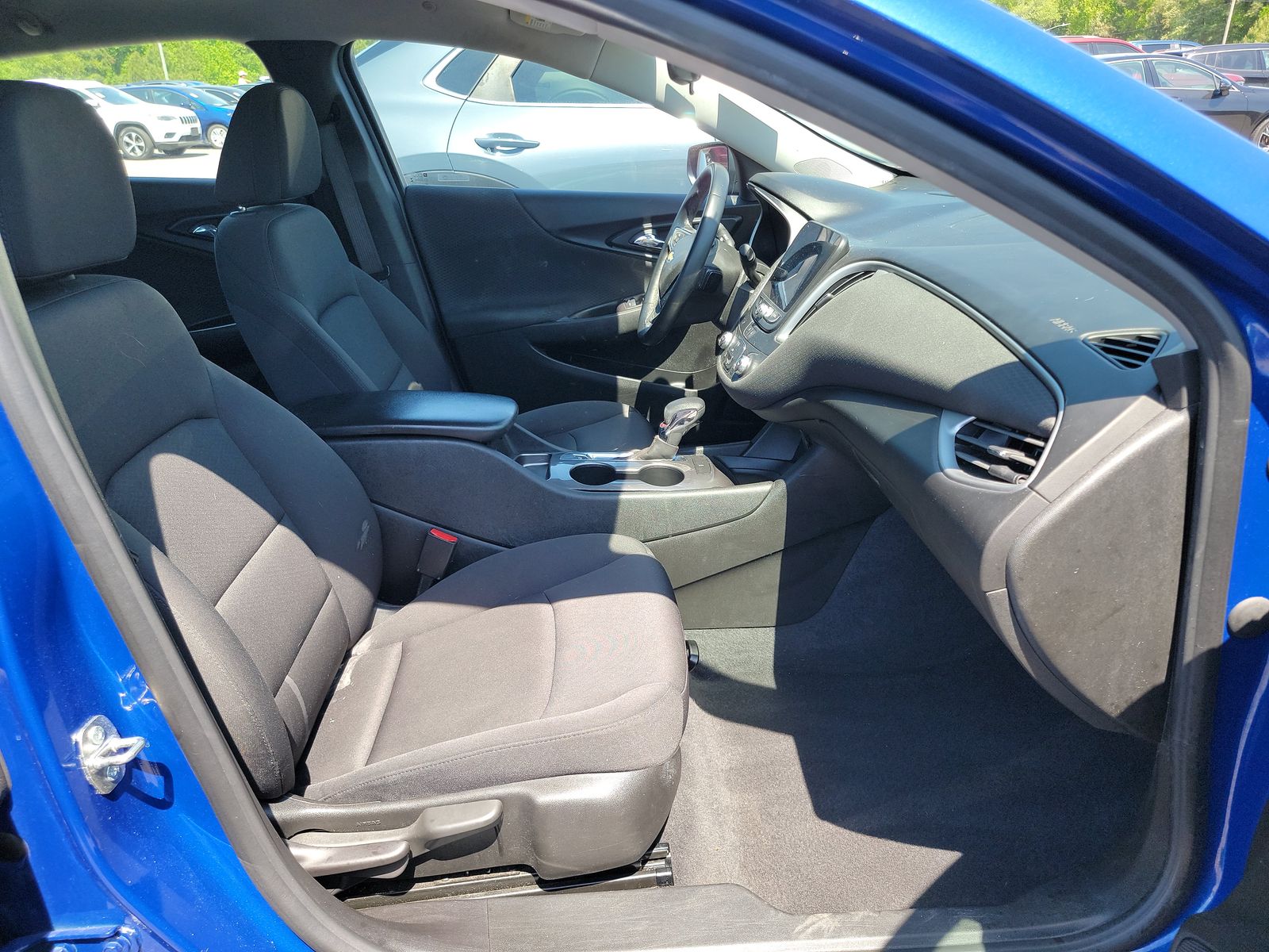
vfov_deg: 56.8
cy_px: 476
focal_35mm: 24
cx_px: 634
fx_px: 880
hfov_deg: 71.6
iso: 52
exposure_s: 1/119
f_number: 1.8
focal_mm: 6.7
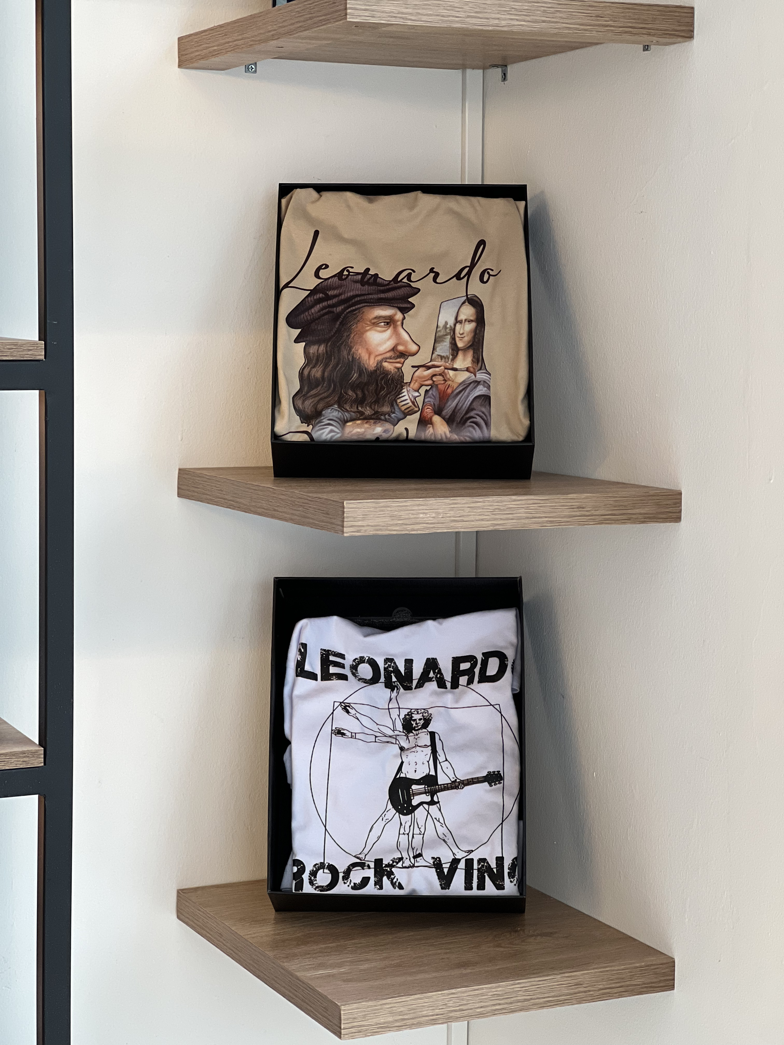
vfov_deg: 25.3
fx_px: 2325
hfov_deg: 19.1
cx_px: 392
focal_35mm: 77
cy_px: 522
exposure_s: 1/120
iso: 160
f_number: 2.8
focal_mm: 9
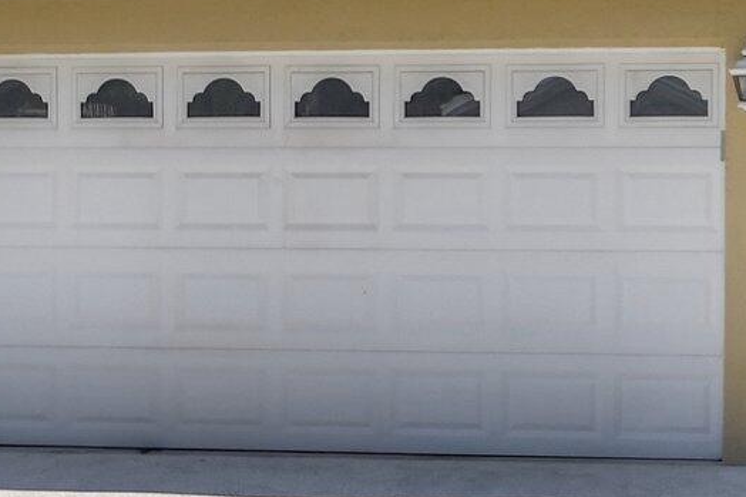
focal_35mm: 86
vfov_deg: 15.9
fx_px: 1781
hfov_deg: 22.5
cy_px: 197
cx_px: 783
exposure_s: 1/2000
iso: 400
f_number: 8
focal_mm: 15
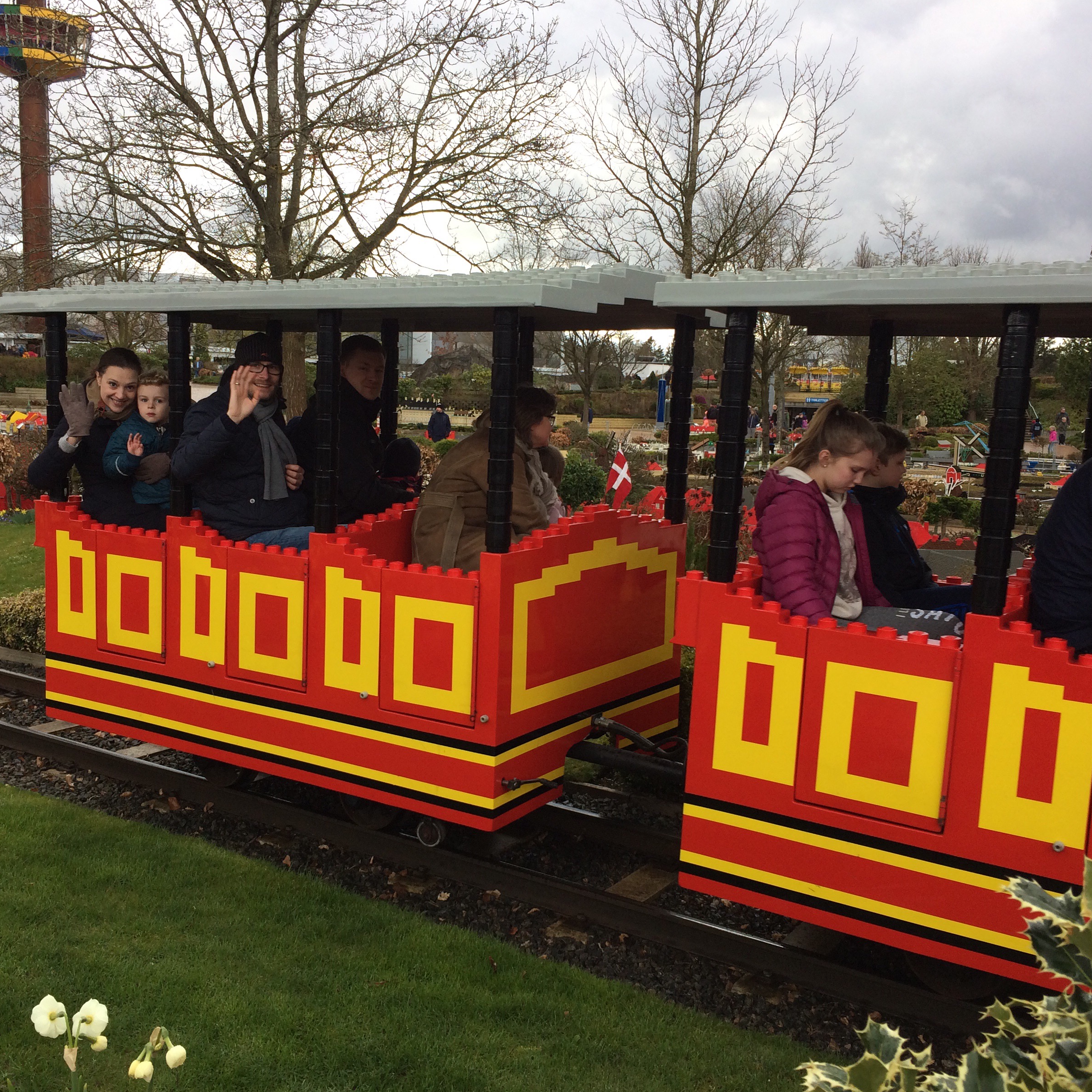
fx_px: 1249
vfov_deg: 47.2
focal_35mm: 35
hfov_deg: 47.2
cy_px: 554
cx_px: 506
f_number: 2.2
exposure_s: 1/354
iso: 32
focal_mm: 4.15
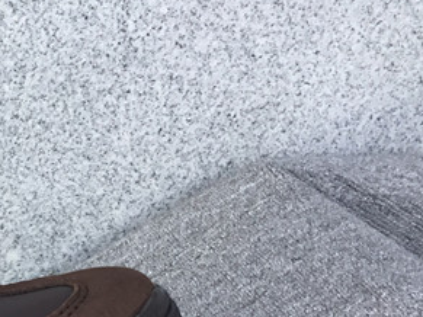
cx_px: -208
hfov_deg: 18.2
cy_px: 377
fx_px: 1173
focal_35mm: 96
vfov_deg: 14.9
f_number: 2.4
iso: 40
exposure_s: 1/100
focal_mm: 3.3
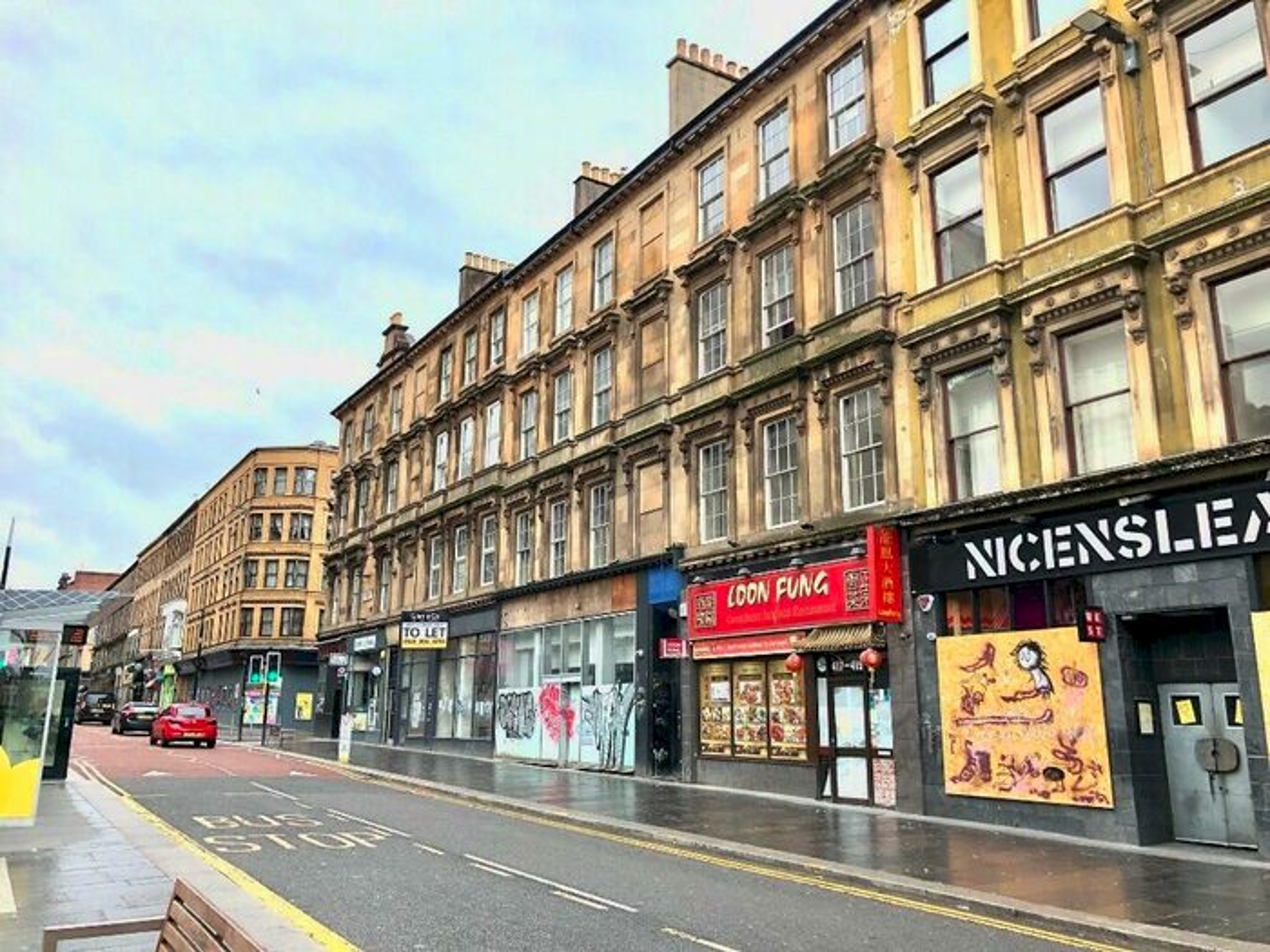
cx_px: 635
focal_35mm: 28
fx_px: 1027
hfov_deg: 63.4
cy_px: 476
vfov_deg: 49.7
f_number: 1.8
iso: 20
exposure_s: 1/565
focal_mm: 4
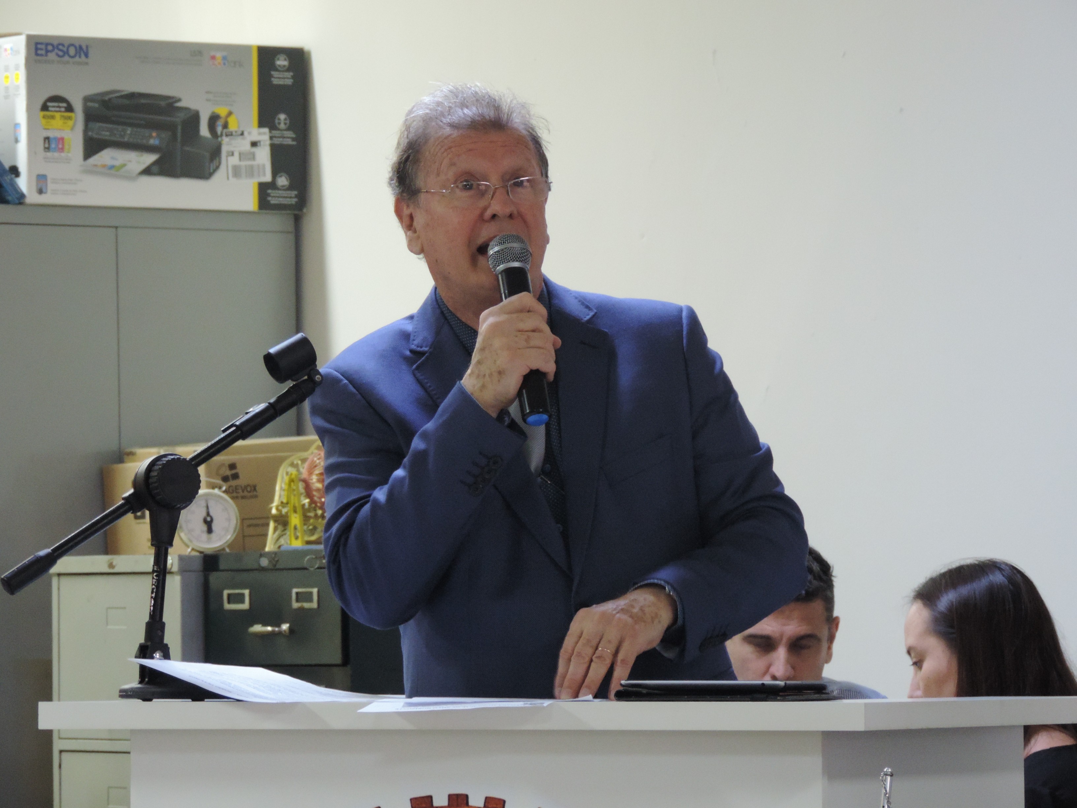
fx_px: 7000
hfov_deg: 8.8
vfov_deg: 6.6
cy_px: 404
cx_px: 538
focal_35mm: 225
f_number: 4.6
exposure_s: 1/13
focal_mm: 40.1
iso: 800
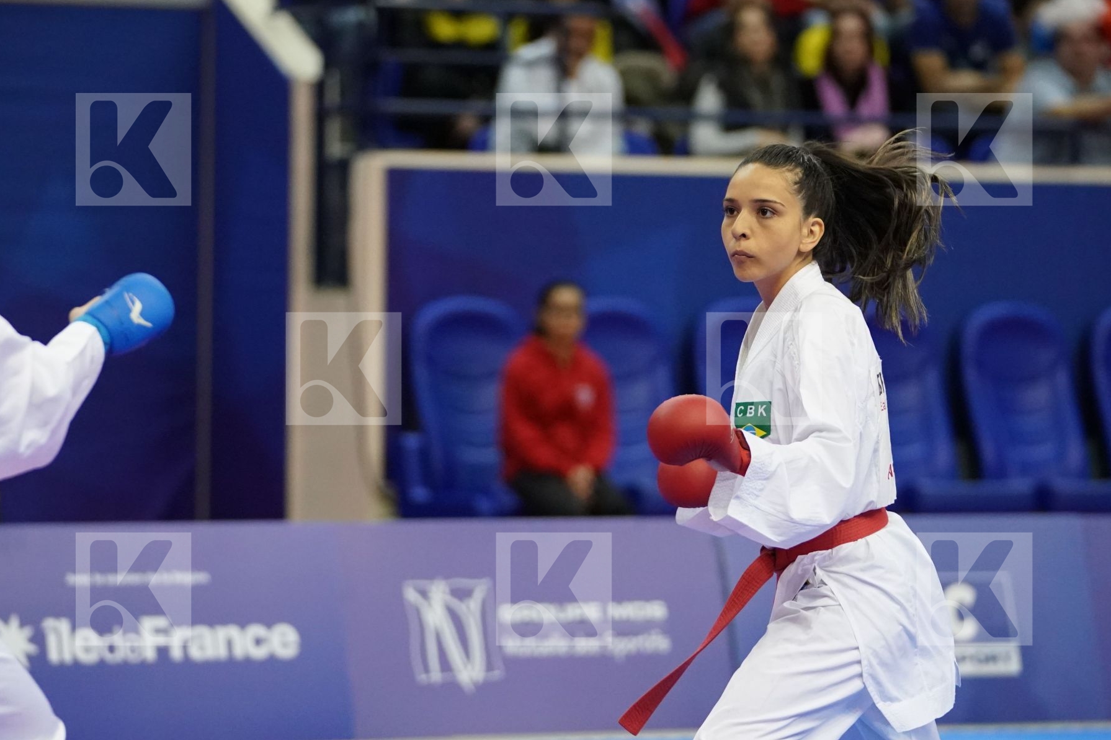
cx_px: 554
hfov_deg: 10.0
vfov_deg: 6.7
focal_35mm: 205
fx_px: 6326
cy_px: 369
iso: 5000
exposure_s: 1/1000
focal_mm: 136
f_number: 2.8
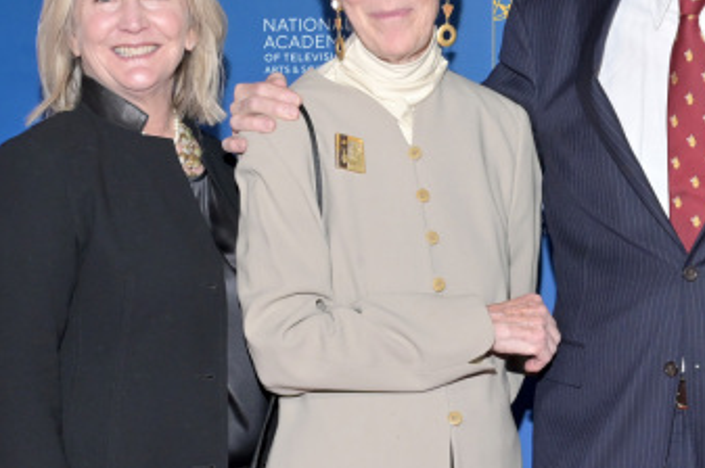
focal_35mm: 95
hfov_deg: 21.2
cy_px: 236
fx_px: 1859
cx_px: 584
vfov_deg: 14.4
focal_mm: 40
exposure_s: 1/125
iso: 1000
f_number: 10
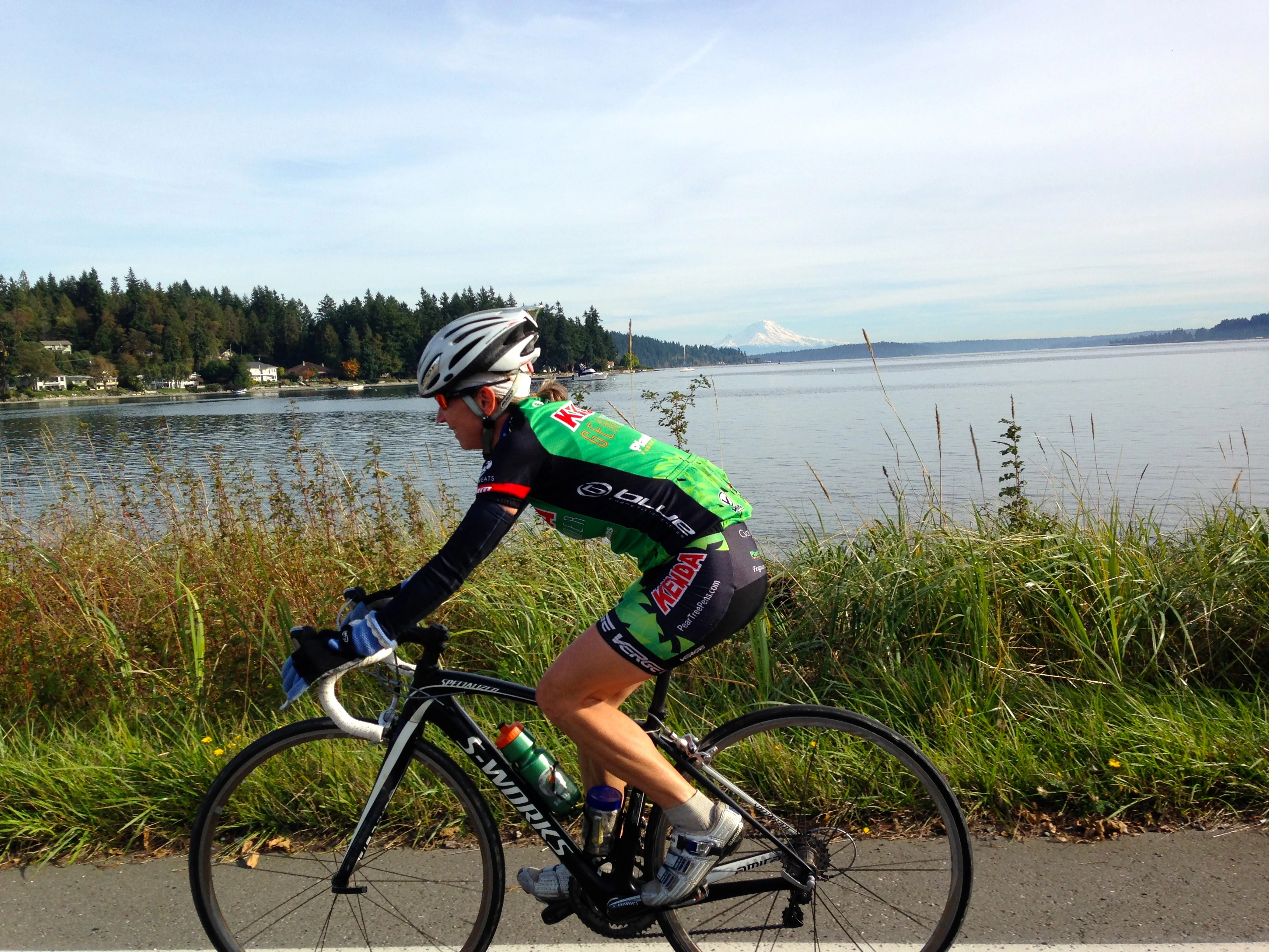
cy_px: 476
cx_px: 634
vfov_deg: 42.9
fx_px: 1210
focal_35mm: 33
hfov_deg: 55.4
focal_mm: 4.12
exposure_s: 1/1205
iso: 50
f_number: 2.4
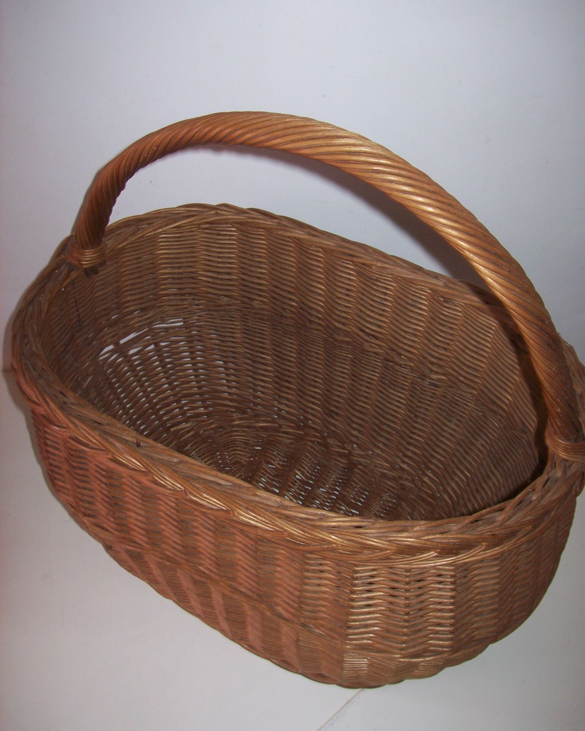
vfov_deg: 47.9
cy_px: 355
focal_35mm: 38
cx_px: 296
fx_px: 822
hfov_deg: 39.2
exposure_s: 1/64
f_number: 2.7
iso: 80
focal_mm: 6
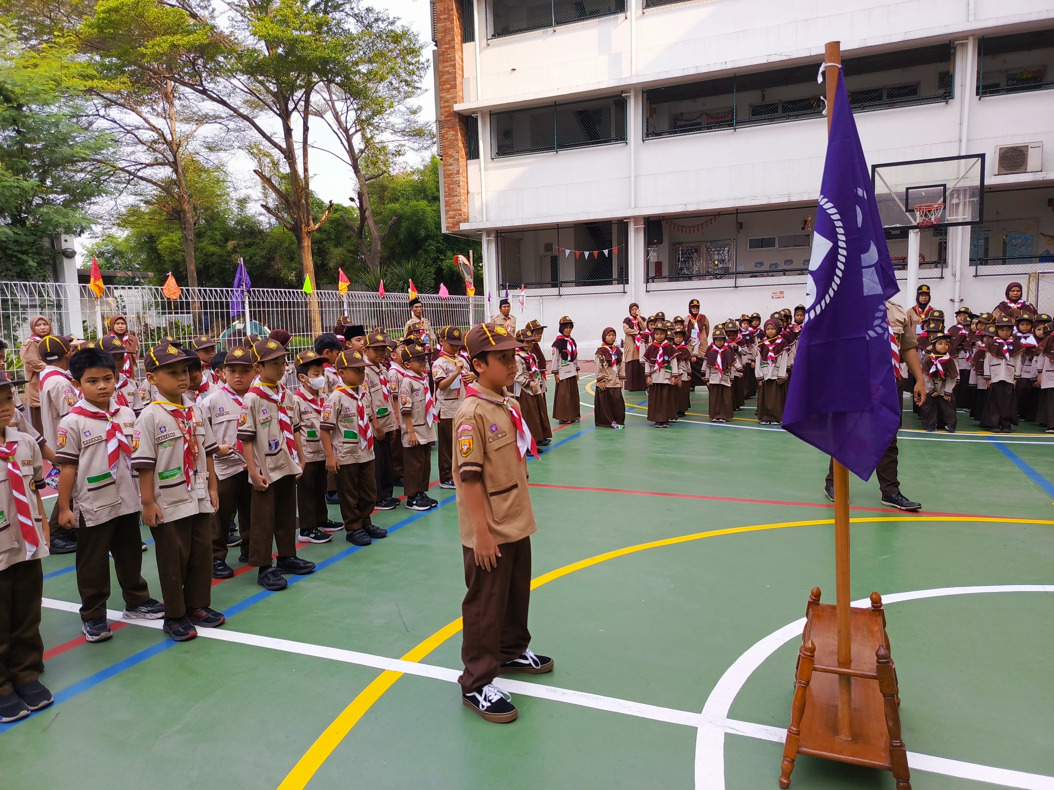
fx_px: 700
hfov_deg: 73.9
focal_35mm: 23
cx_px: 527
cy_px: 395
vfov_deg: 58.9
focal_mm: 5.25
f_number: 1.75
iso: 100
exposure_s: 1/175
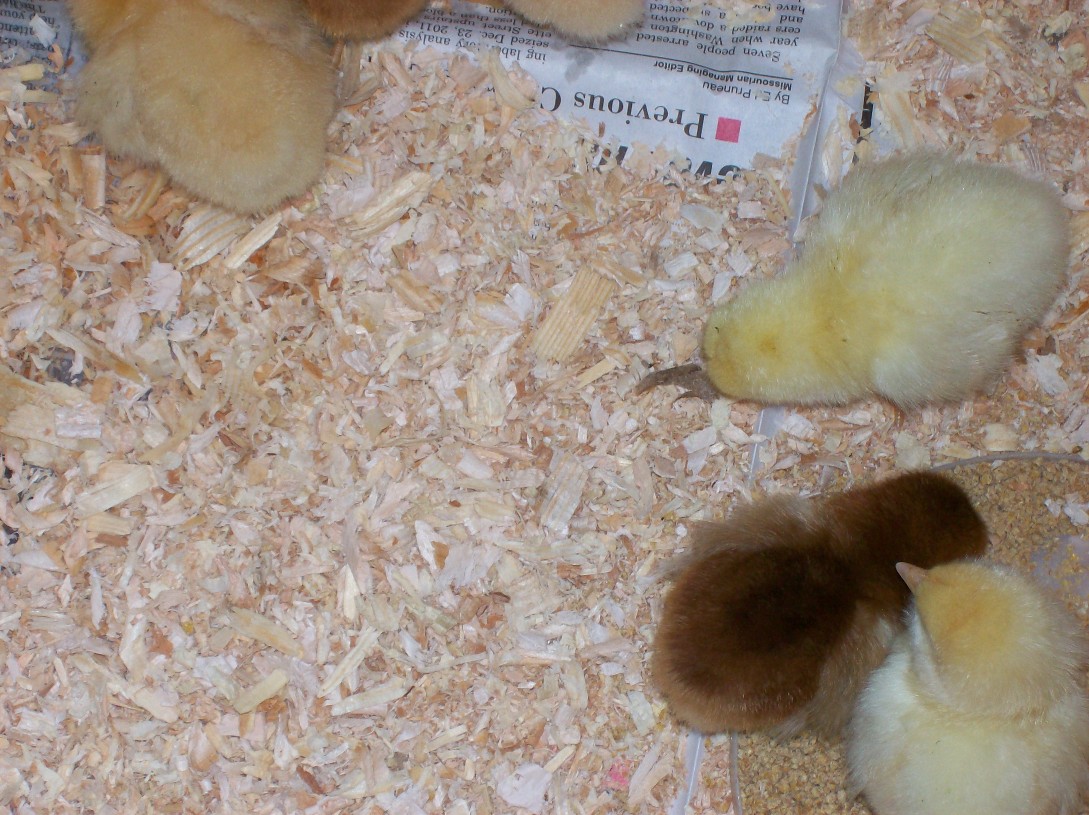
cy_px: 408
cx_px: 544
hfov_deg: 18.2
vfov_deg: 13.7
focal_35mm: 108
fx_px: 3395
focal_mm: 18
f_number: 4.8
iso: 80
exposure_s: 1/125
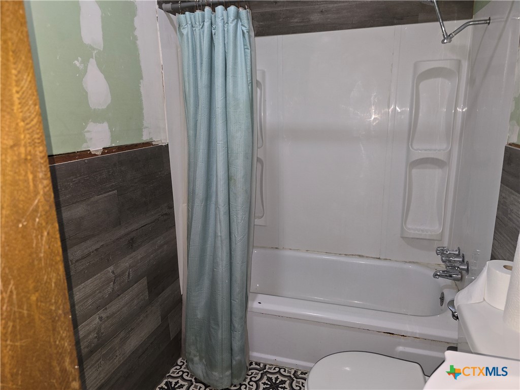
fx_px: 346
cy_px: 195
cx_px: 260
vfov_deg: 58.9
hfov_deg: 73.9
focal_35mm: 23
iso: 125
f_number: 1.7
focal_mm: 6.3
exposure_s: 1/24
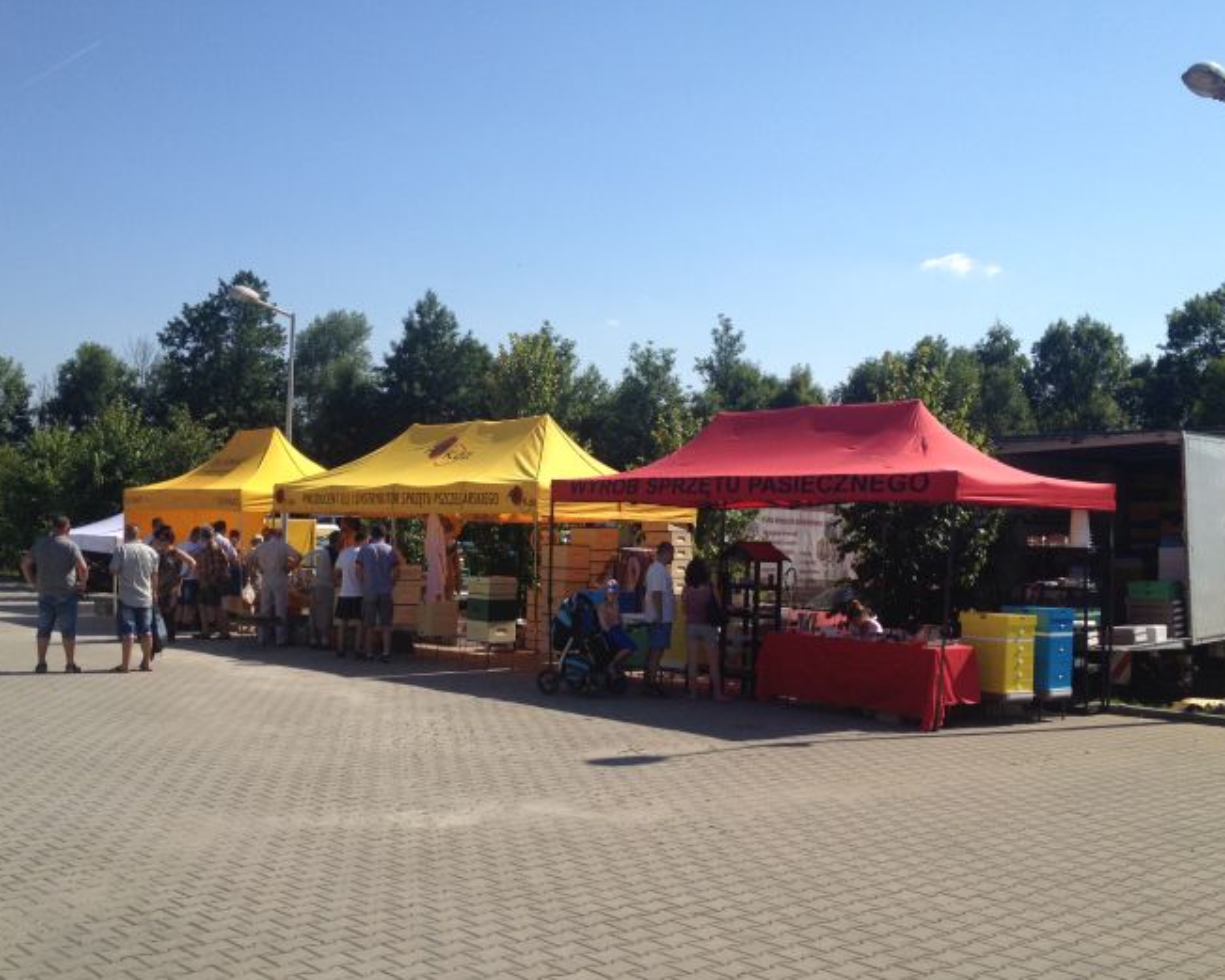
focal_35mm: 42
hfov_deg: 43.7
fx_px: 1523
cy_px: 536
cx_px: 529
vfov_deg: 35.7
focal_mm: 4.28
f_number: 2.4
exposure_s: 1/2123
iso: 50
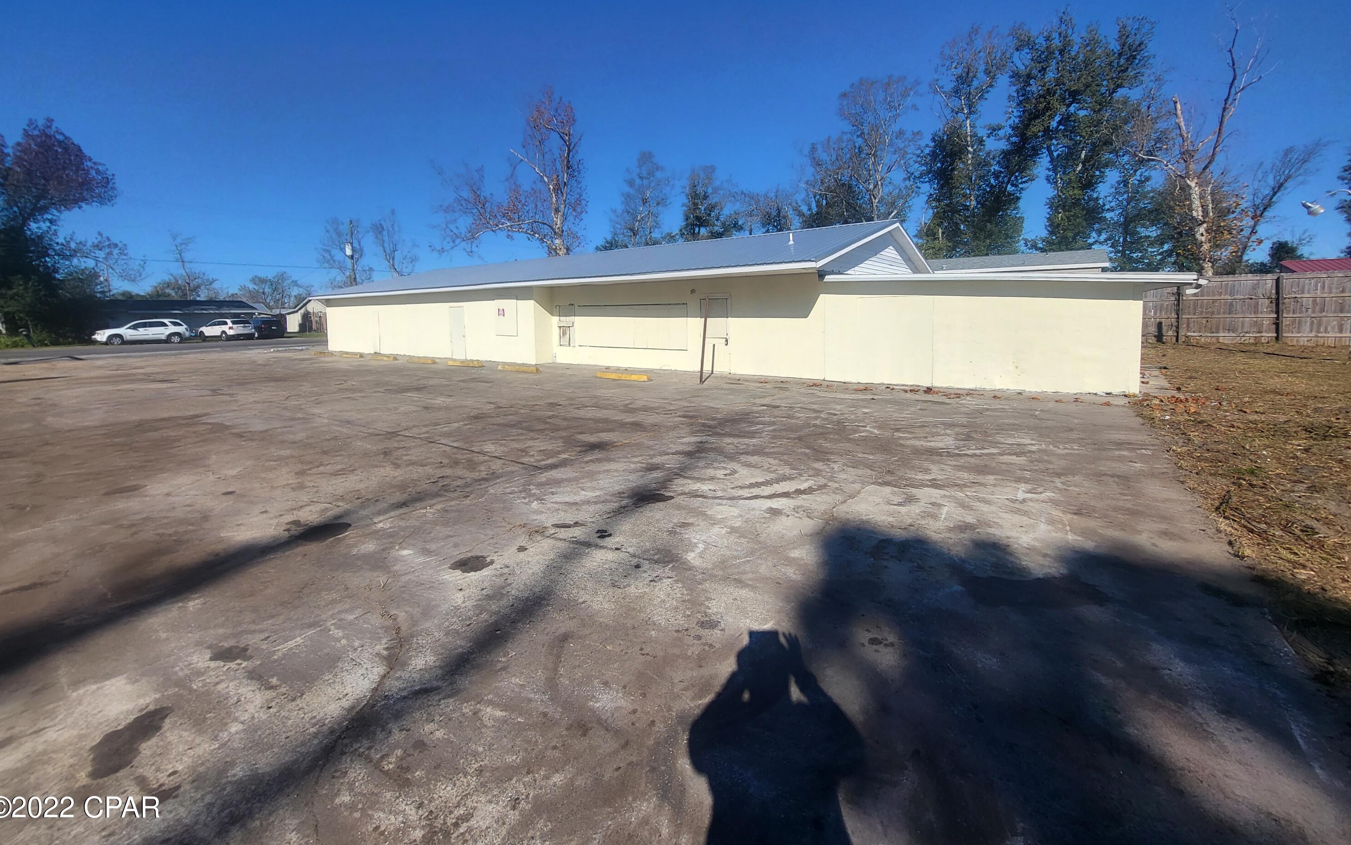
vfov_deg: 77.8
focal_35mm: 14
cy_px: 340
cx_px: 673
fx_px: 515
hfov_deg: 105.3
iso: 32
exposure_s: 1/1387
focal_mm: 1.74
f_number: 2.2
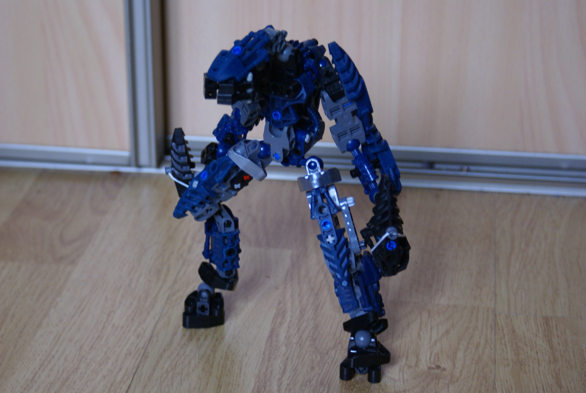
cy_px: 196
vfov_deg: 15.2
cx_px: 293
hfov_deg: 22.6
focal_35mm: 90
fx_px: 1467
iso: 400
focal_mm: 60
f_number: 5.6
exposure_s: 1/10
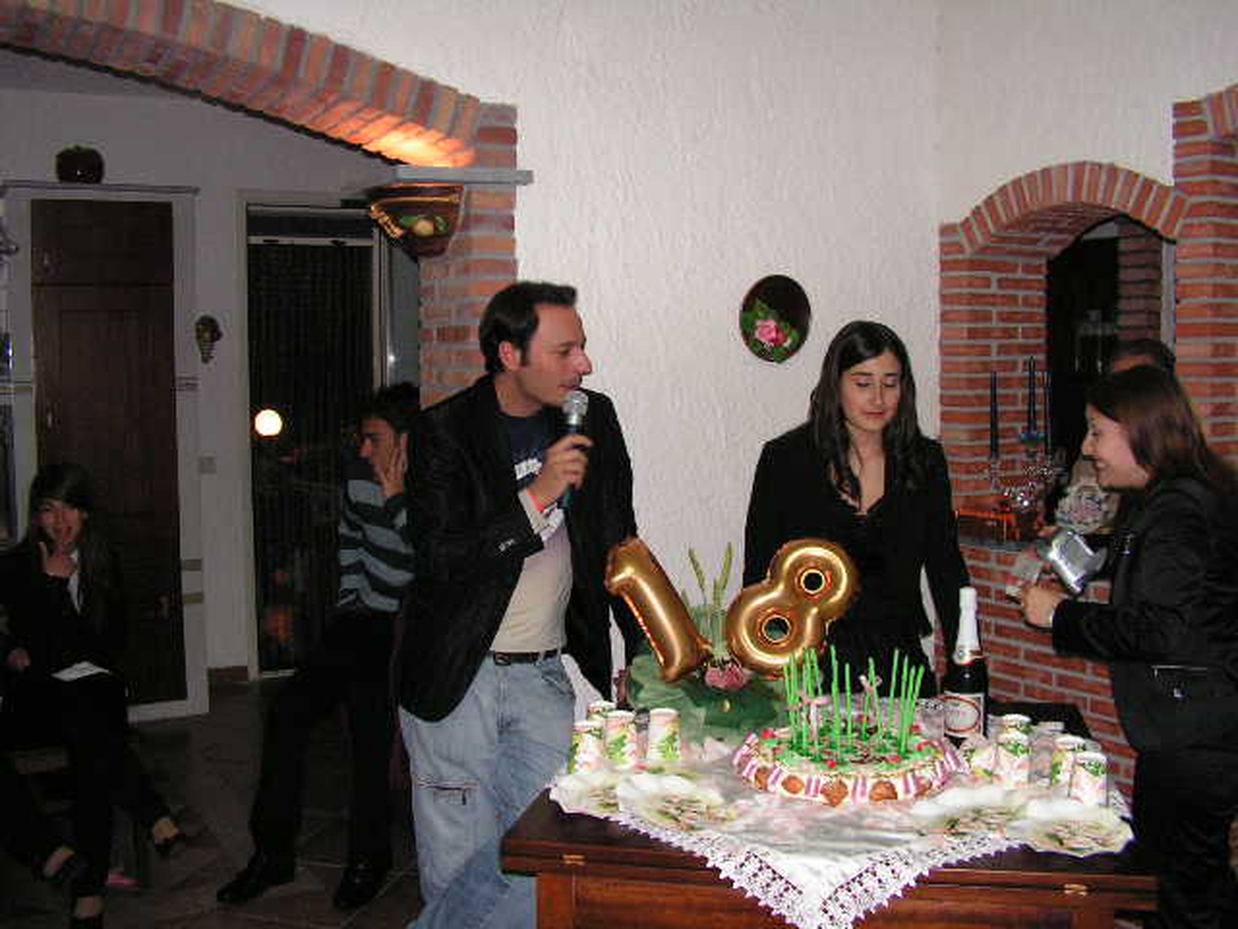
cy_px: 464
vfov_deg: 39.7
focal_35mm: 36
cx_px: 619
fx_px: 1287
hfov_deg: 51.4
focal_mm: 6
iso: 200
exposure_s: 1/40
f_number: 3.2
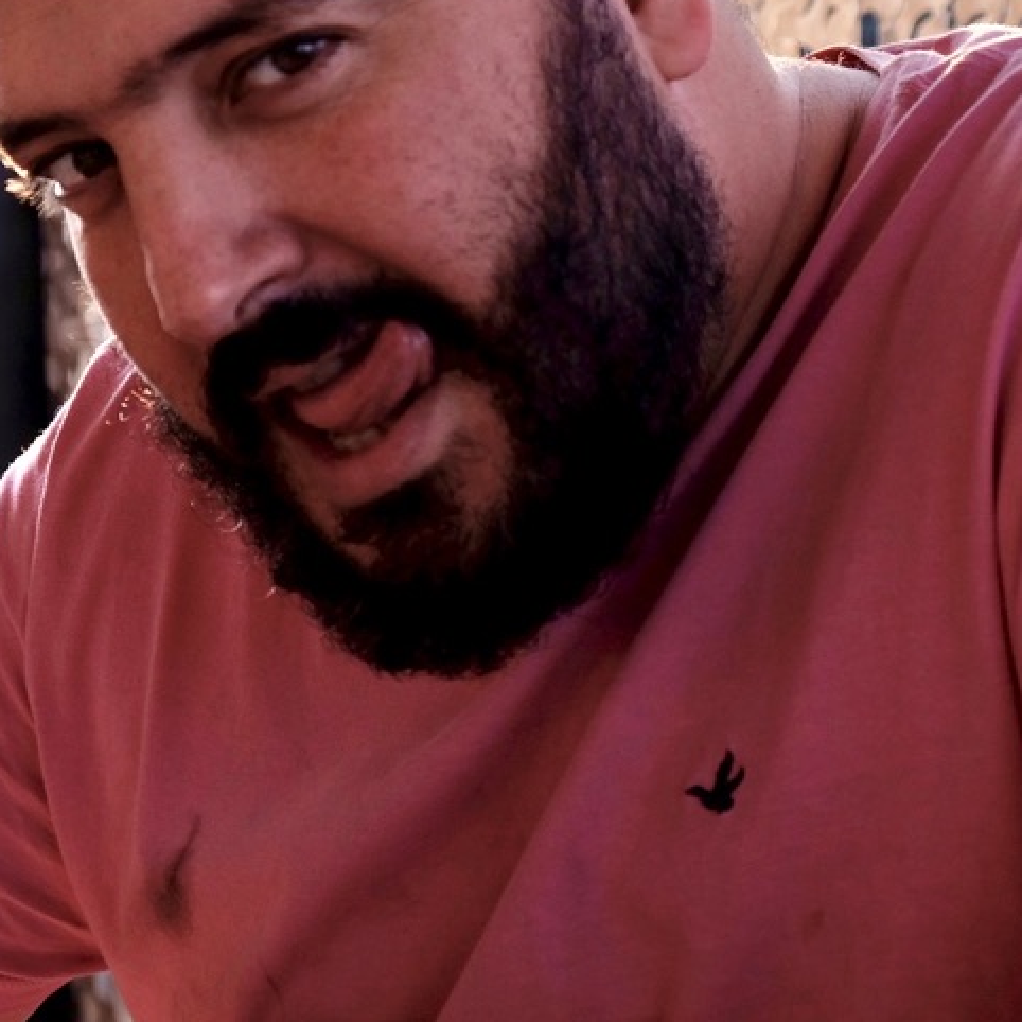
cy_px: 263
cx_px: 452
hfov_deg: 19.3
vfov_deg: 19.2
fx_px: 3006
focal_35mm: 90
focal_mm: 31.5
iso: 200
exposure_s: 1/100
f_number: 5.6
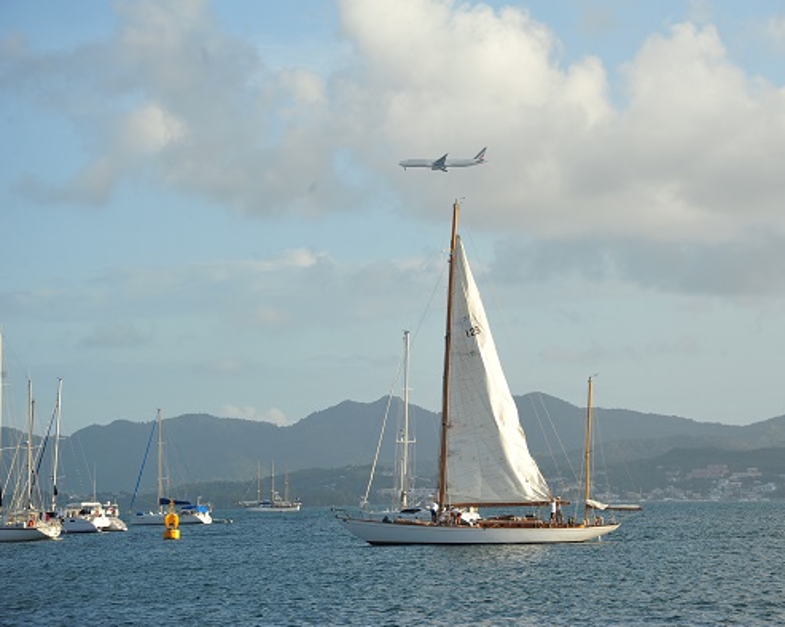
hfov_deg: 14.1
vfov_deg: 11.3
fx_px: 3182
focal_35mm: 137
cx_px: 465
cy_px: 311
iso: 250
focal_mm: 120
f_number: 9
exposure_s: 1/320
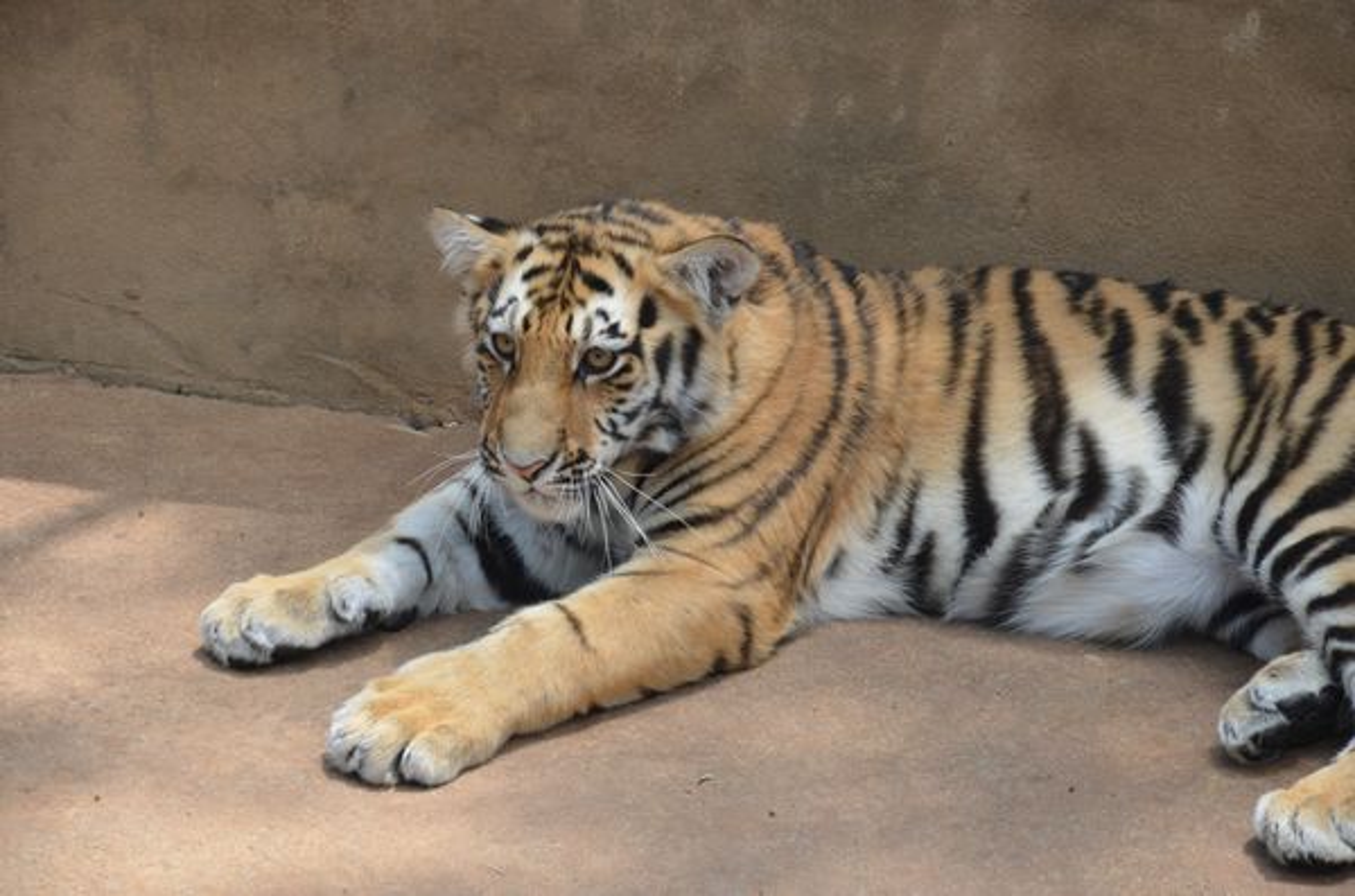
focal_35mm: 158
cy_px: 448
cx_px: 678
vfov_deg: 8.7
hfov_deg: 13.1
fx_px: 5914
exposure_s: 1/125
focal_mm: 105
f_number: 8
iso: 320
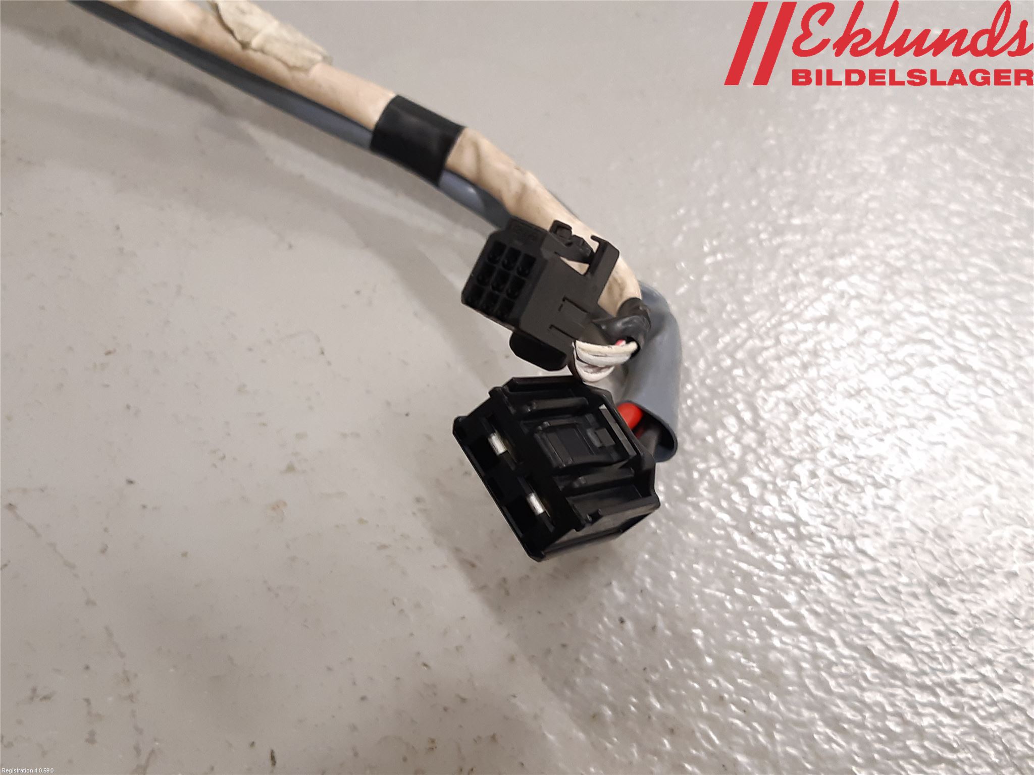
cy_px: 388
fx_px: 777
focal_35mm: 26
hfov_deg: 67.3
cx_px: 517
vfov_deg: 53.1
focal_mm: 3.93
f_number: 1.7
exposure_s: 1/50
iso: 160
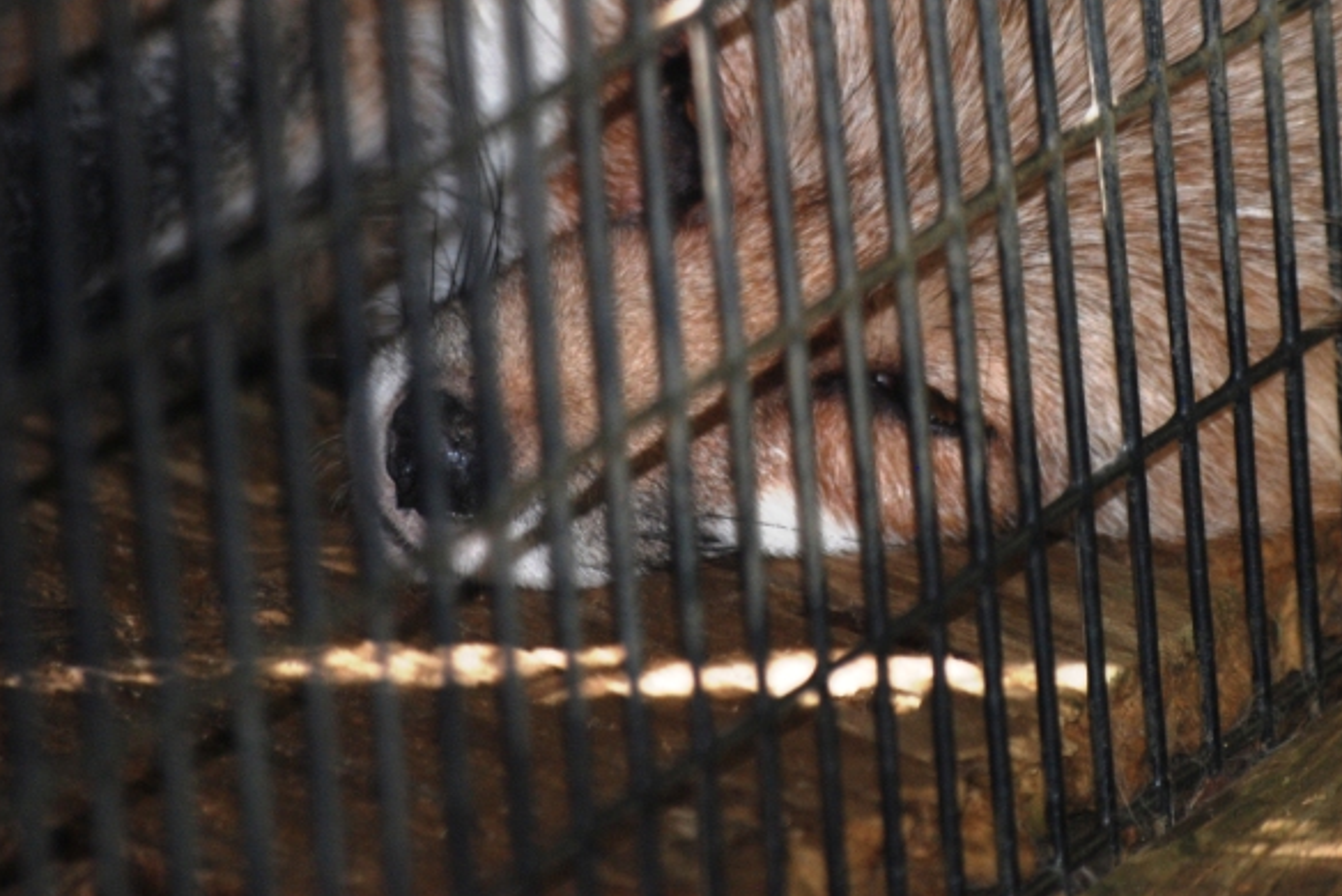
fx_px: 21594
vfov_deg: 2.4
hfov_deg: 3.6
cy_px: 123
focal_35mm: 579
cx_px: 855
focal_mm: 220
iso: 400
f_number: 5.3
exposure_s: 1/60
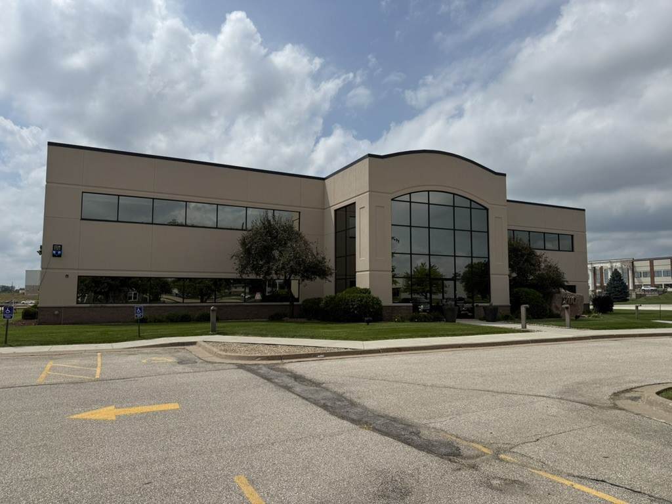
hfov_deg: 71.6
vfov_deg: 56.8
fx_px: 466
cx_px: 336
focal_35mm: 24
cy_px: 252
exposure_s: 1/14286
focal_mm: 6.76
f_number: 1.78
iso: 80
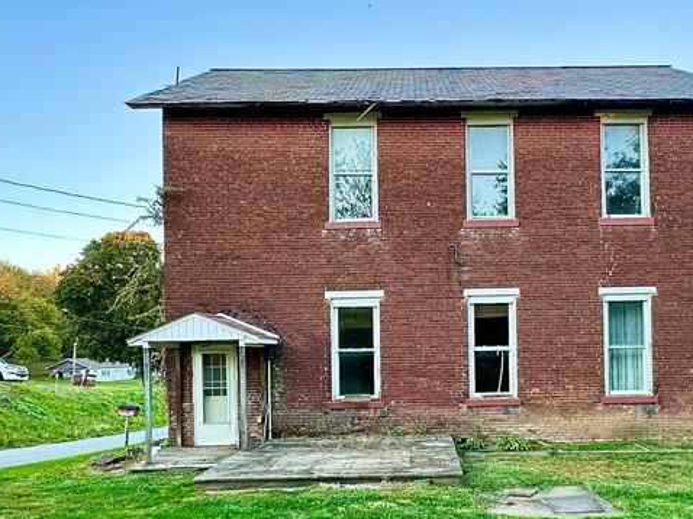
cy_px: 345
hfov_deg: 59.3
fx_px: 600
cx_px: 426
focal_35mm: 30
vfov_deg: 46.1
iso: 125
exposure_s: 1/99
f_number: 2.2
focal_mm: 2.22
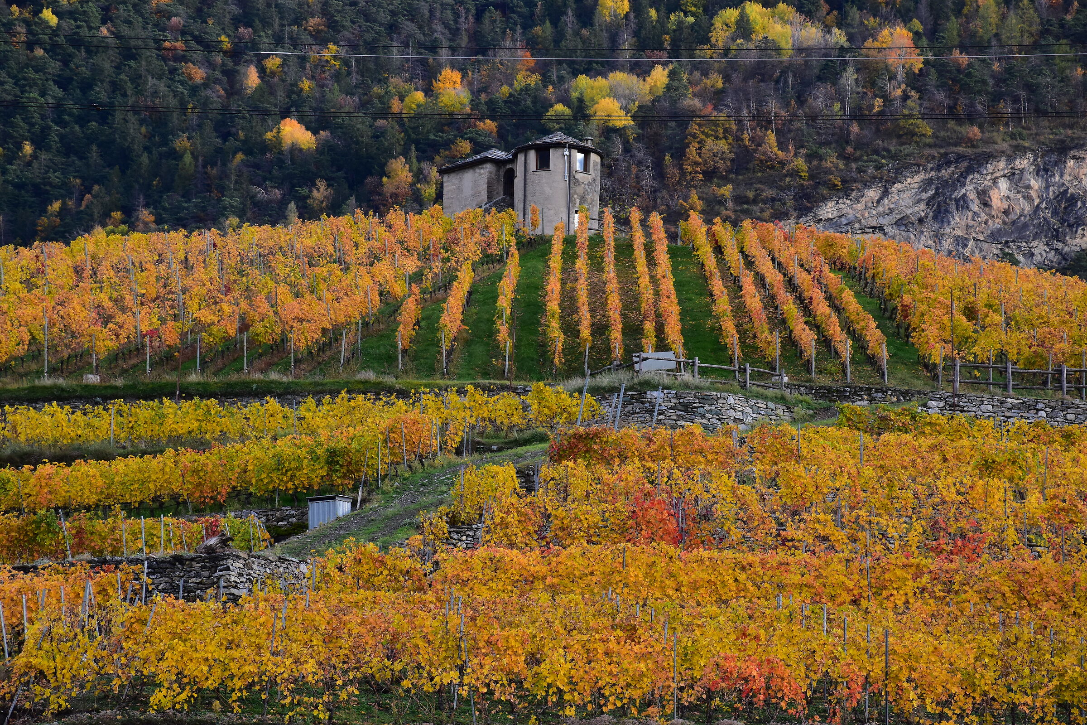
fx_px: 4529
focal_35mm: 150
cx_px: 544
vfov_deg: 9.1
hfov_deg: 13.7
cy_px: 362
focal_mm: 100
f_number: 10
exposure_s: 1/200
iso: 400
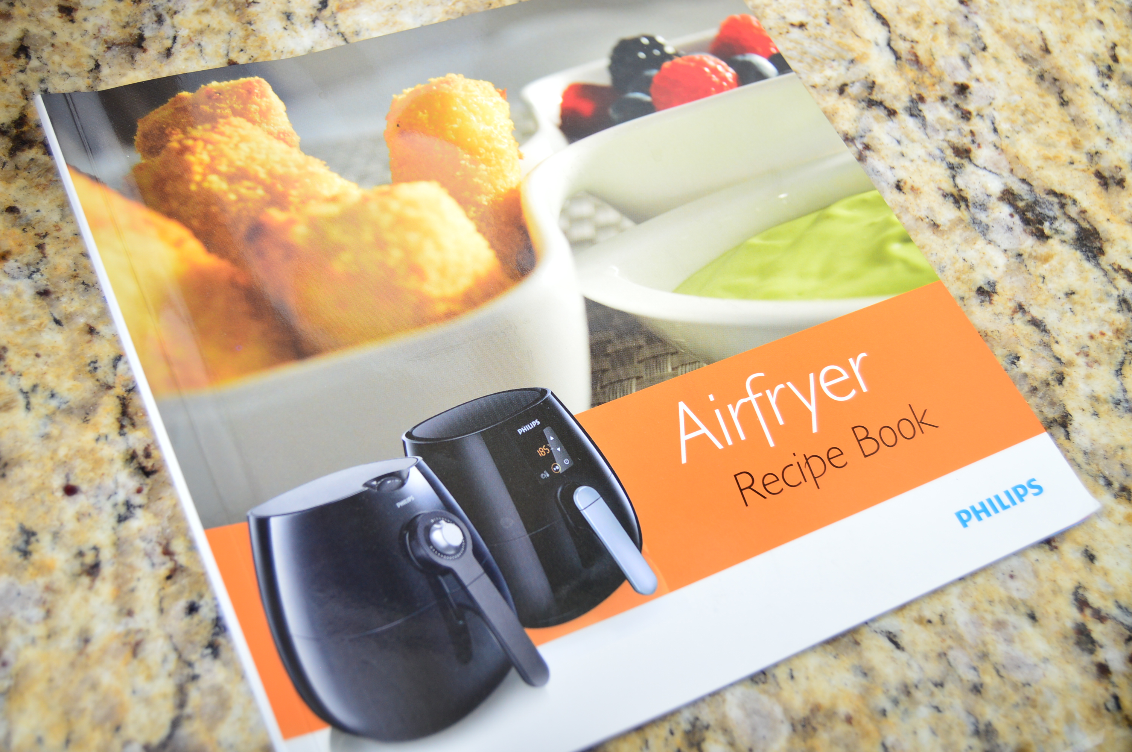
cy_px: 376
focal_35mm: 45
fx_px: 1414
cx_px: 566
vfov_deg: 29.8
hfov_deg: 43.6
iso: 200
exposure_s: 1/200
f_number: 4.2
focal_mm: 30
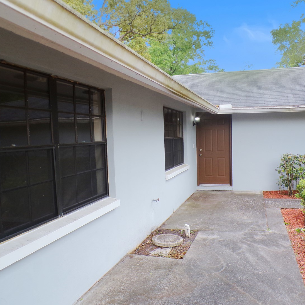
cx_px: 188
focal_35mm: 31
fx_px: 309
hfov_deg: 52.1
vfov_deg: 52.5
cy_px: 156
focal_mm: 4.3
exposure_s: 1/85
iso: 100
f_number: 4.4
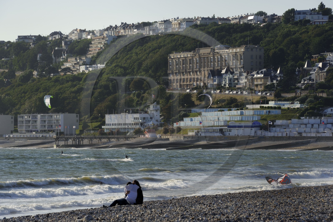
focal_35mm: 200
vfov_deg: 6.9
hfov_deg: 10.3
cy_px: 111
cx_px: 166
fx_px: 1849
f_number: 11
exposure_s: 1/250
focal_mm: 200
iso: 200
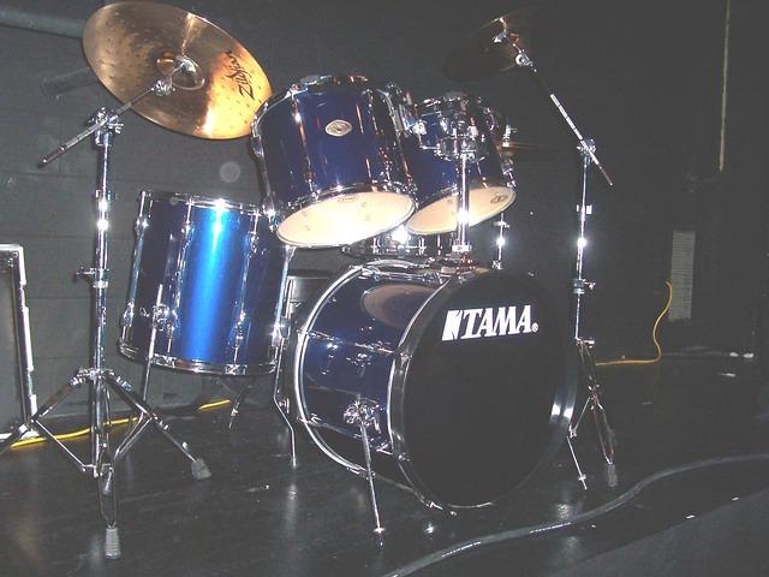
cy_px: 288
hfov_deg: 50.1
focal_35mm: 37
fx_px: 822
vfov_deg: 38.7
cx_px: 384
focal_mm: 5.6
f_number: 2.8
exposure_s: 1/60
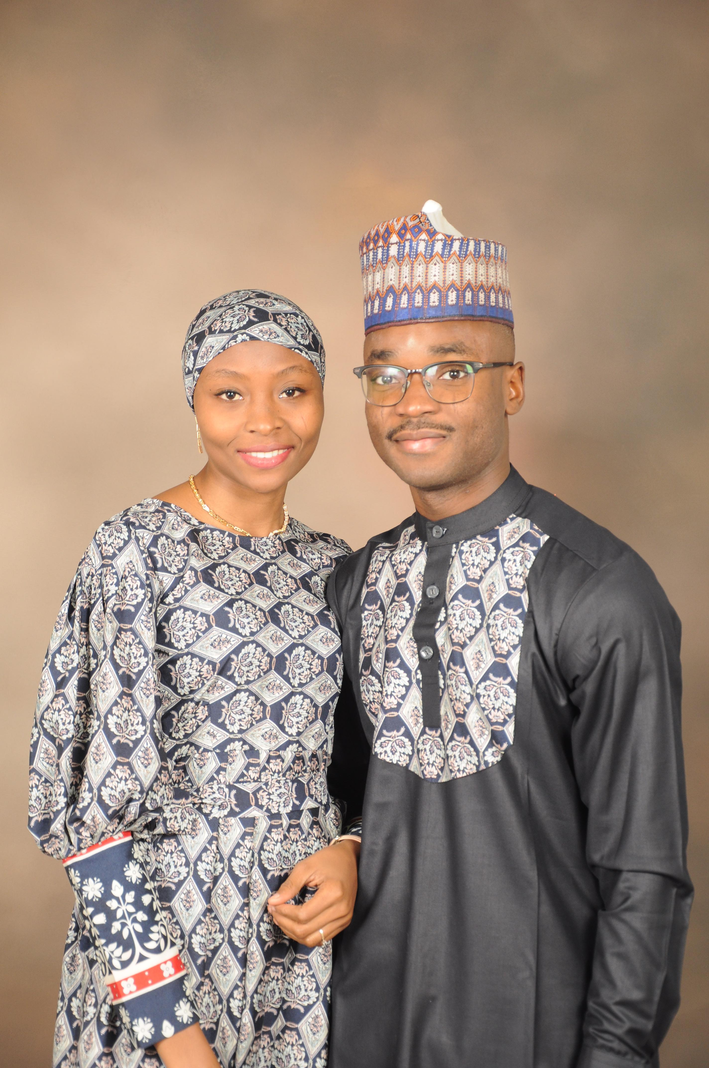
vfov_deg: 27.0
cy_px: 534
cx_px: 354
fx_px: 2221
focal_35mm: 75
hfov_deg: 18.1
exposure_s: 1/50
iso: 320
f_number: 5
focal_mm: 50
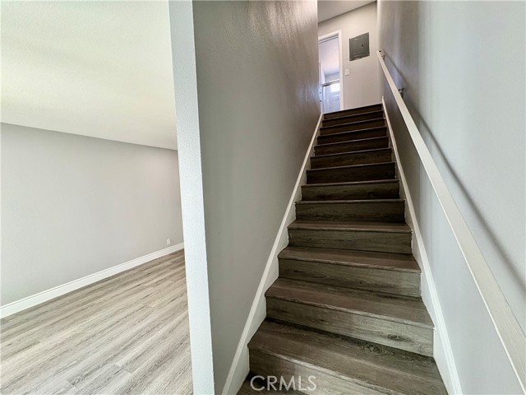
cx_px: 263
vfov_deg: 85.7
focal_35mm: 14
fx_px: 213
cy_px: 198
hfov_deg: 102.1
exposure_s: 1/60
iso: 160
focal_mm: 2.22
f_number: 2.2
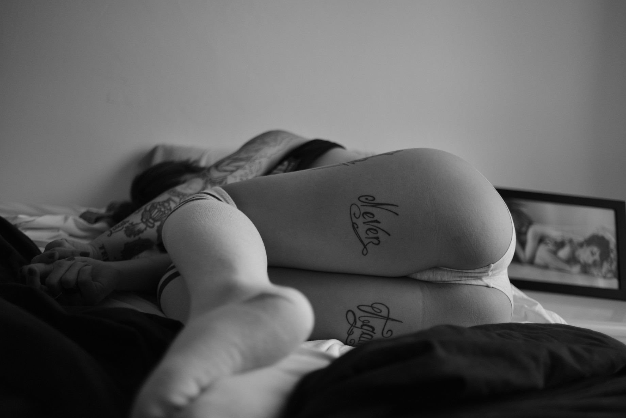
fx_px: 609
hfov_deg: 54.4
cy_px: 209
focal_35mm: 35
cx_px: 313
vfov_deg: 37.9
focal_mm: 35
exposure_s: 1/125
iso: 1250
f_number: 2.2
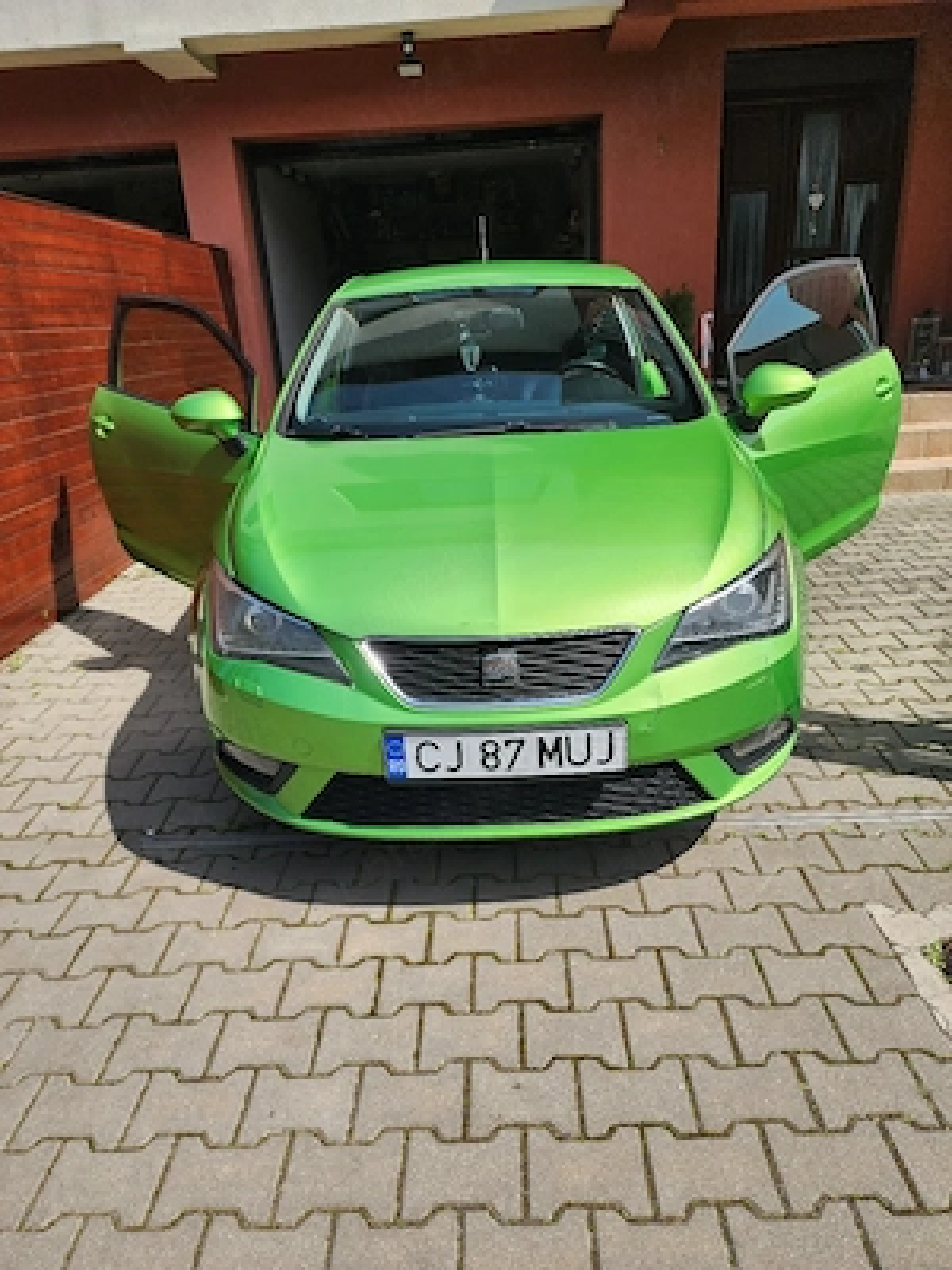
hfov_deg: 58.9
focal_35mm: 23
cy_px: 635
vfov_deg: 73.9
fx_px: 843
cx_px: 476
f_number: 1.8
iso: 12
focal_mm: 6.4
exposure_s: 1/769
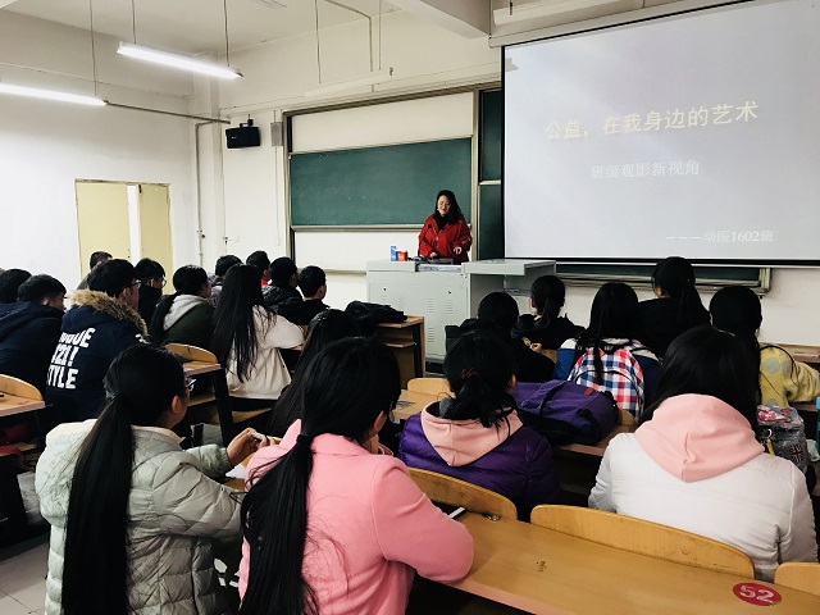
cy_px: 308
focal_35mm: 28
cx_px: 410
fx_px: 663
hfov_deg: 63.4
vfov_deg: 49.7
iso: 64
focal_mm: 3.99
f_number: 1.8
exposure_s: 1/17
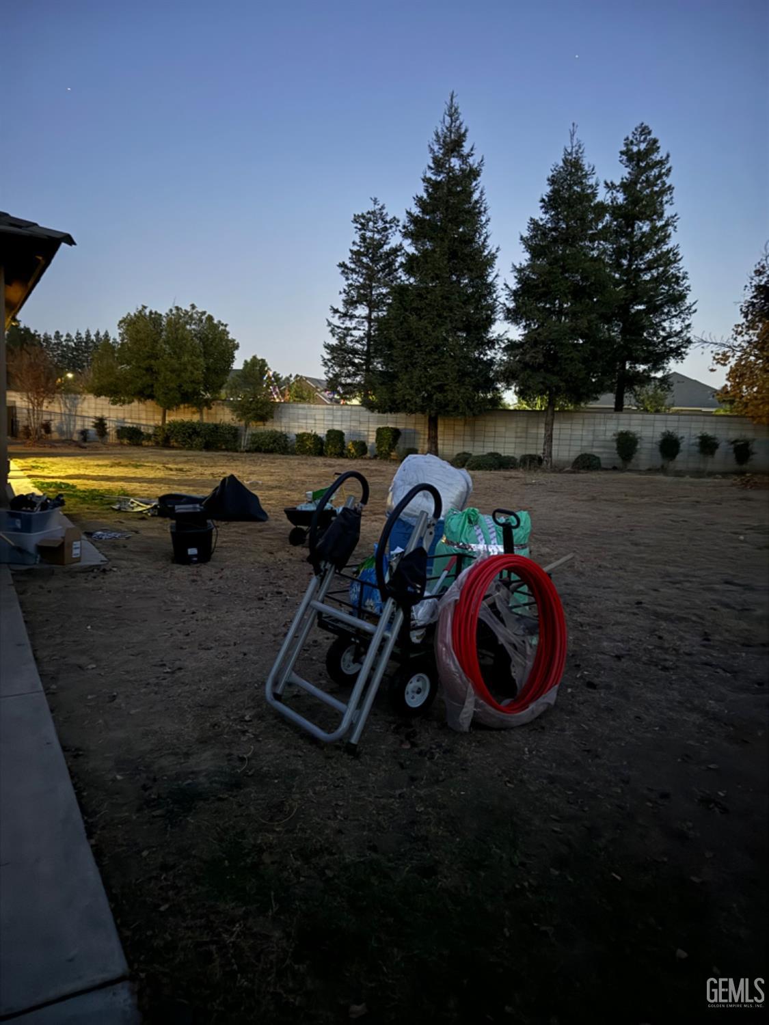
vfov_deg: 71.6
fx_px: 711
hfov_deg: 56.8
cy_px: 512
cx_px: 384
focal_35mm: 24
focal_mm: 6.86
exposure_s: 1/9
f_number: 1.78
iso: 2500
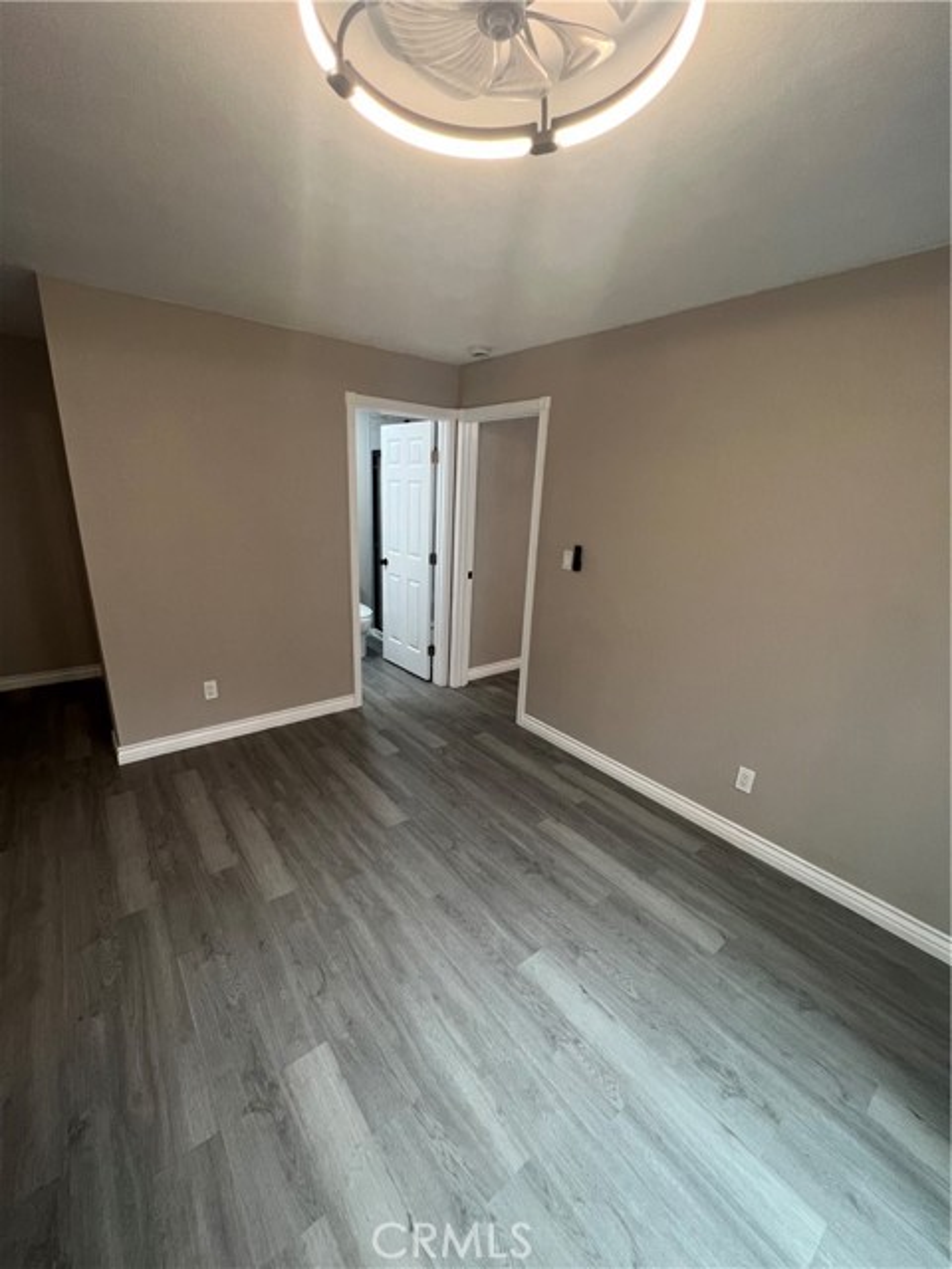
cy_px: 634
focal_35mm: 13
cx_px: 476
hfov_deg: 89.9
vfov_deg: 106.2
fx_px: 477
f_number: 1.8
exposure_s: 1/60
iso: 160
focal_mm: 1.57
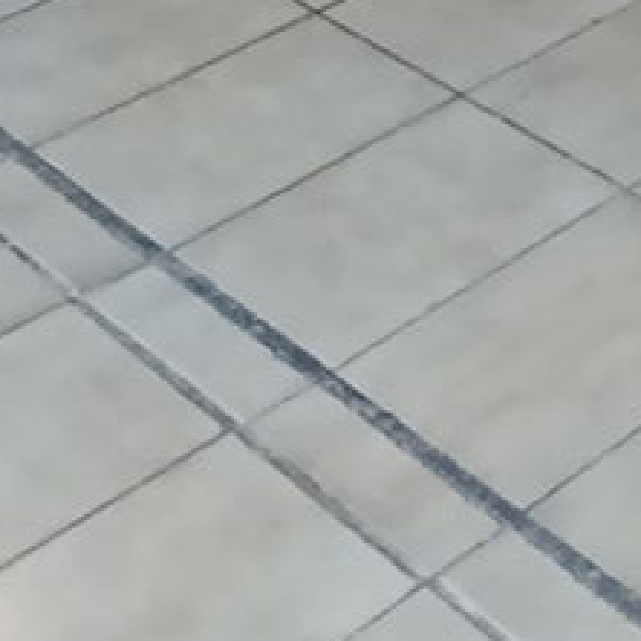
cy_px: -797
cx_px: 1551
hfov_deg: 12.9
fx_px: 2137
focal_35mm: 102
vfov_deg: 13.5
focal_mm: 1.65
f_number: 2.2
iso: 800
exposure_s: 1/33.3
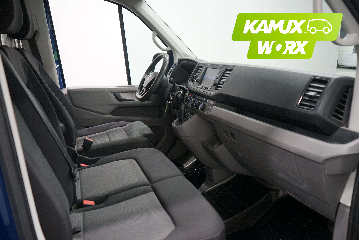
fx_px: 279
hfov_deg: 65.5
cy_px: 120
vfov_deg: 46.4
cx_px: 180
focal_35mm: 28
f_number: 4.5
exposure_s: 1/20
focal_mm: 28
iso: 800
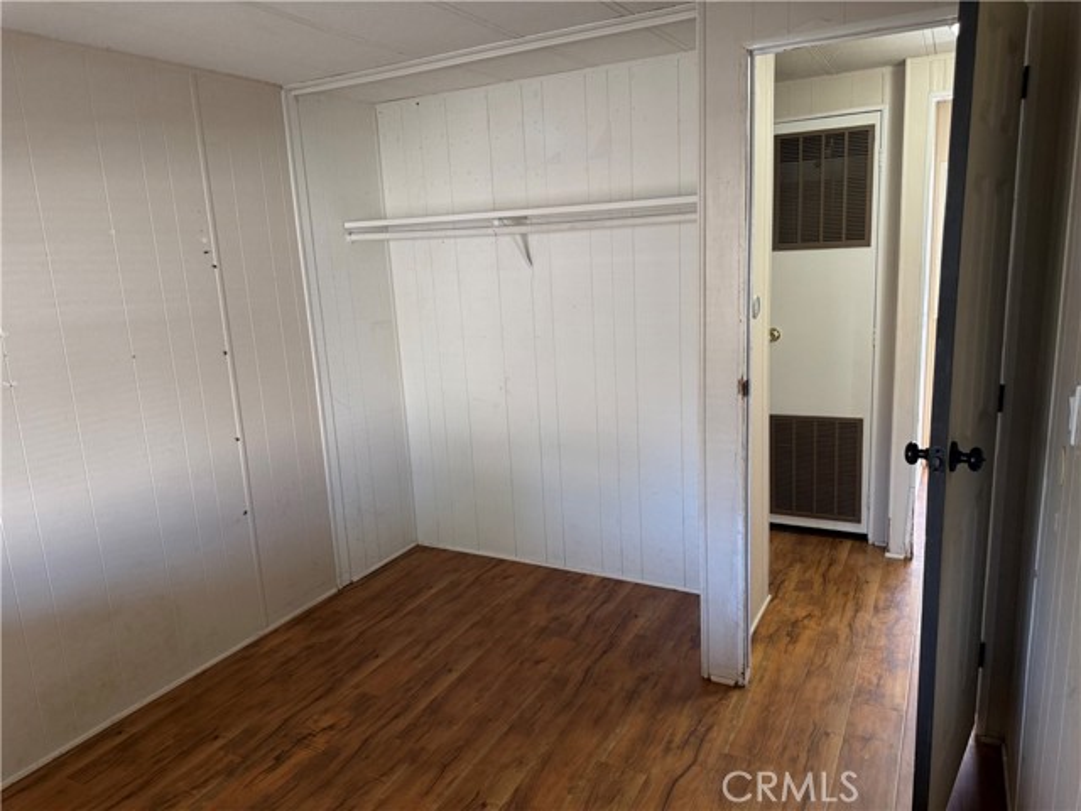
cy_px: 406
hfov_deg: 71.6
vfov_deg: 56.8
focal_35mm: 24
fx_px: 749
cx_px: 540
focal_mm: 6.76
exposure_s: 1/75
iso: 200
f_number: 1.78
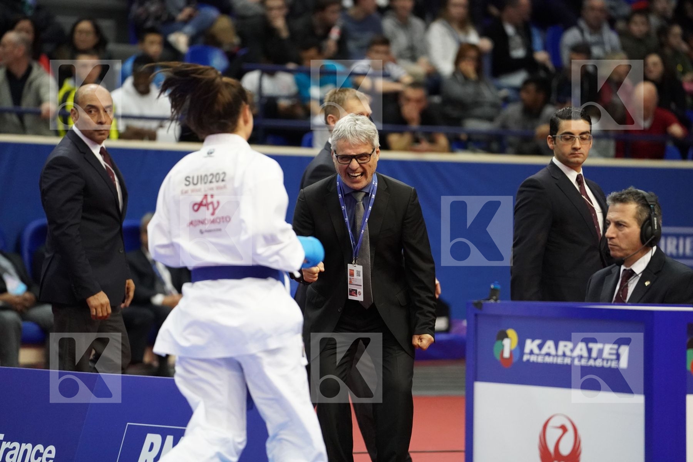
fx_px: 3850
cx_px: 346
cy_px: 231
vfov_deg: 6.9
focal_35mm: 200
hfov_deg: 10.3
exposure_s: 1/1000
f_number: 2.8
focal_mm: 200
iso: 6400
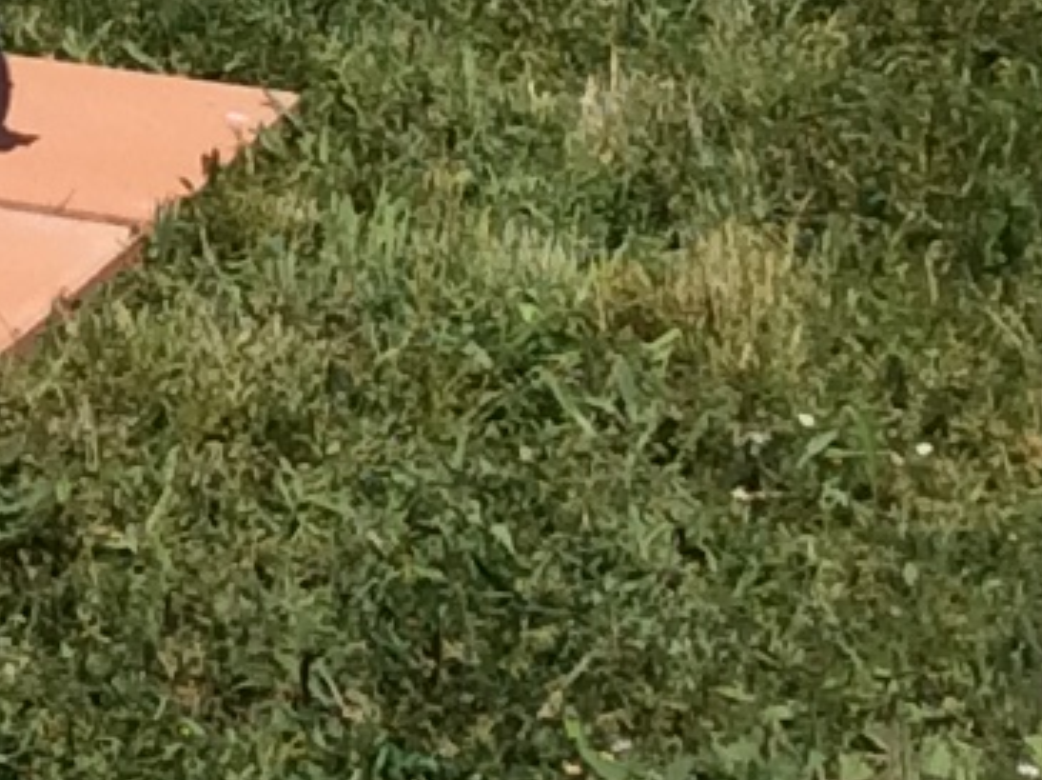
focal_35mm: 227
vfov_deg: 6.3
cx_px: -925
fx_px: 6826
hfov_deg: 8.4
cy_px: -914
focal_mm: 3.3
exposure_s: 1/2387
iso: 32
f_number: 2.4
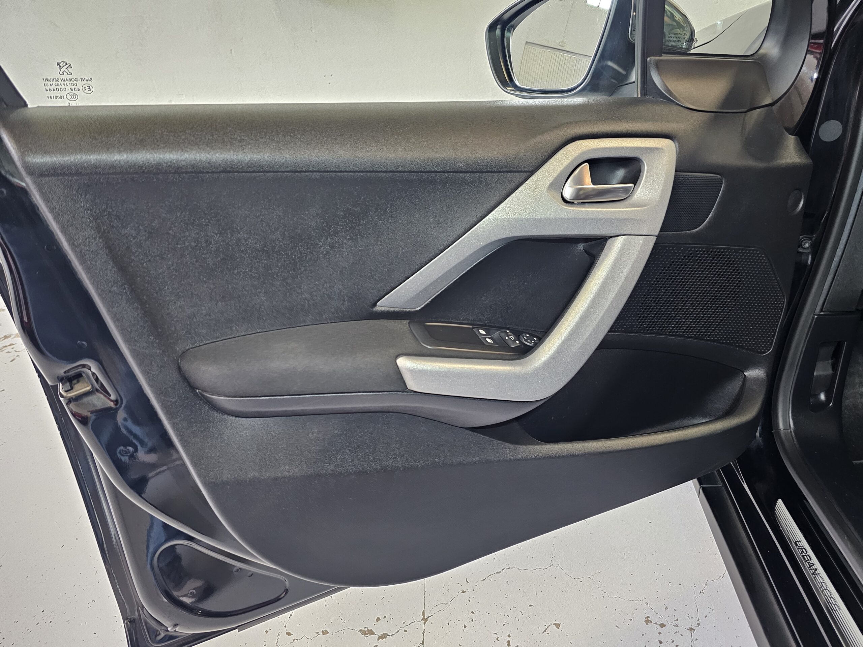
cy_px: 324
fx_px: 573
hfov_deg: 73.9
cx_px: 432
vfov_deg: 58.9
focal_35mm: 23
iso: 1000
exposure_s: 1/24
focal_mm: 6.3
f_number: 1.7
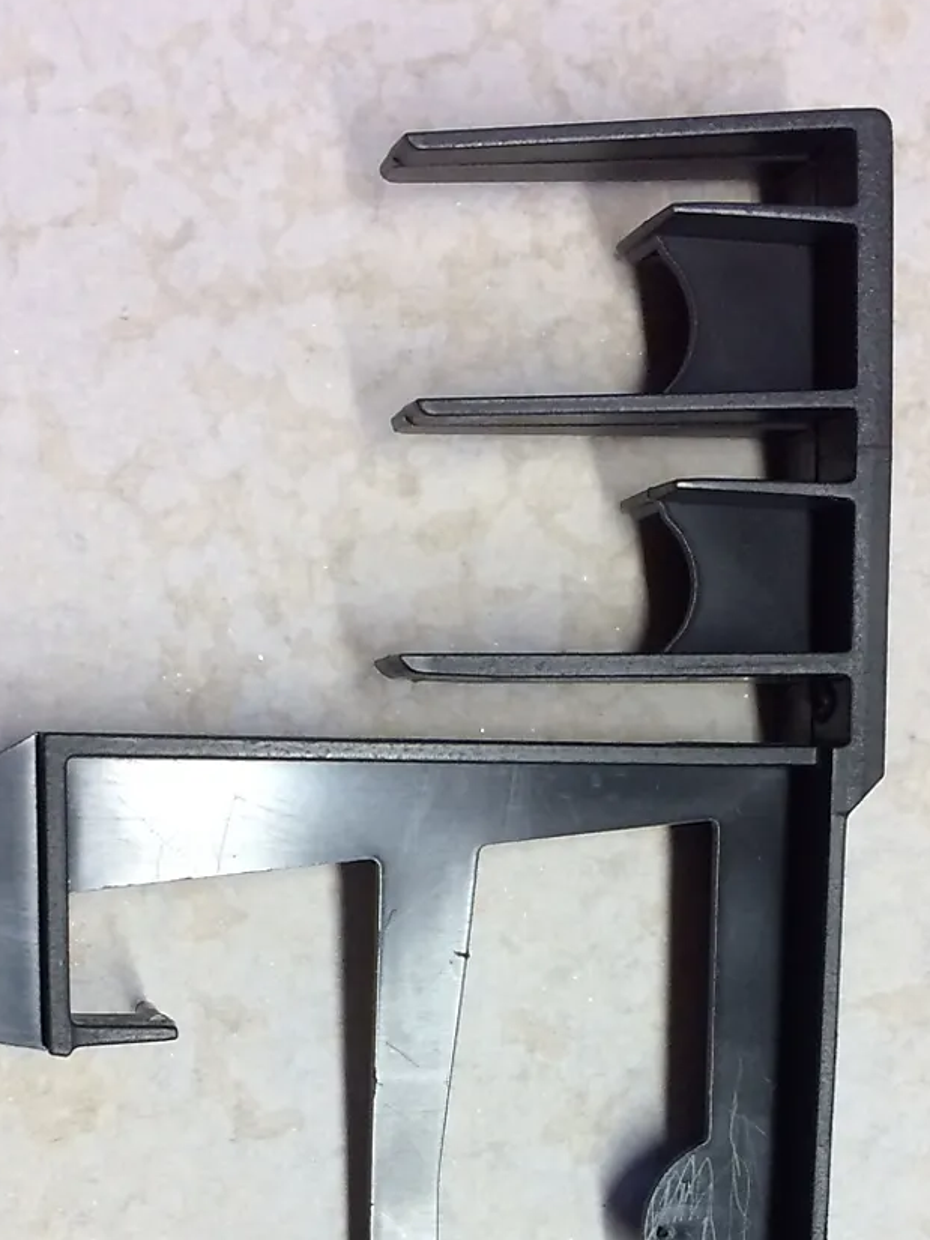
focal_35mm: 60
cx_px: 515
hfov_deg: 24.4
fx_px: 2149
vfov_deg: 30.7
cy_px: 1128
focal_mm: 4.15
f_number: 2.2
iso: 40
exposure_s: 1/33
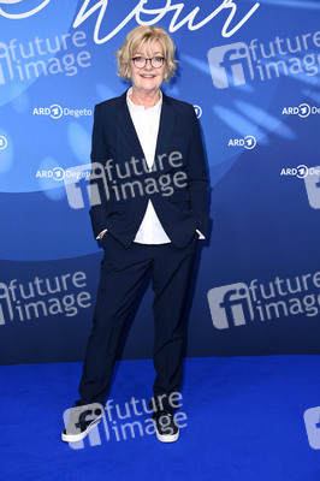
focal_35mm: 56
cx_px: 160
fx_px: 748
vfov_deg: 35.7
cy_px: 240
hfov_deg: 24.2
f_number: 5.6
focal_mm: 56
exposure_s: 1/250
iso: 1000
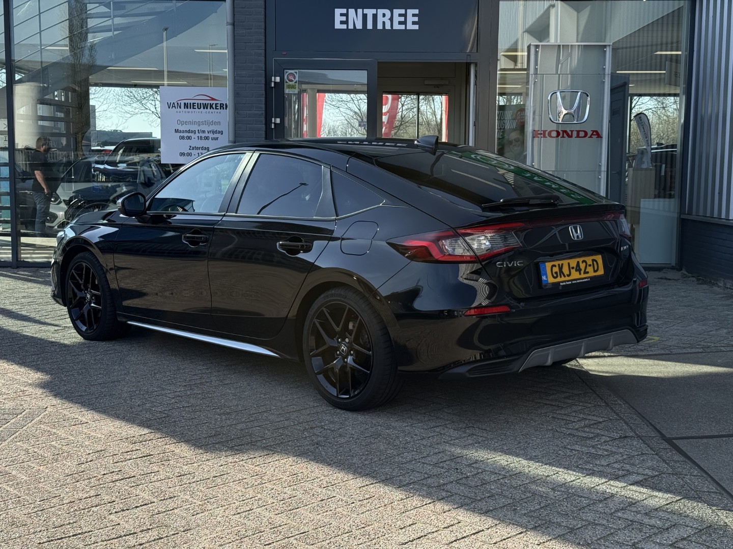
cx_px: 366
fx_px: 1016
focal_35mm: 48
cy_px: 274
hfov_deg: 39.7
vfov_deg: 30.3
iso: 100
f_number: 1.78
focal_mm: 6.76
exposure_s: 1/1608
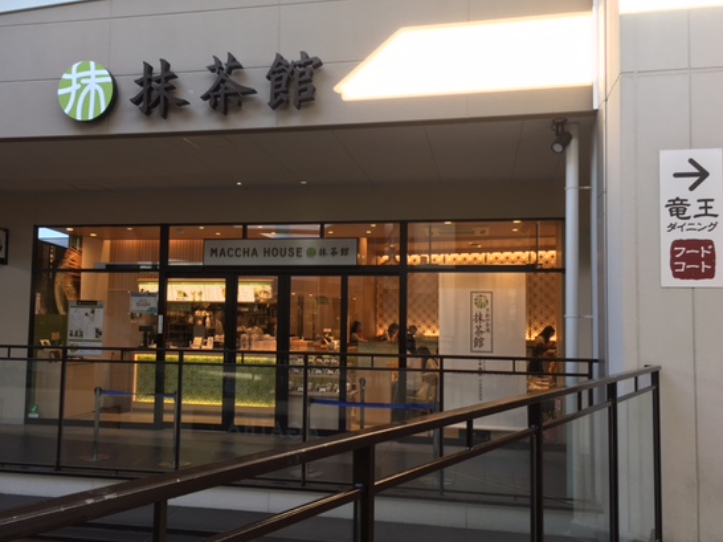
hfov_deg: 53.9
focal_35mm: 34
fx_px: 710
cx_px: 323
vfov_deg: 41.8
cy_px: 272
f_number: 2.2
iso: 25
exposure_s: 1/60
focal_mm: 4.15
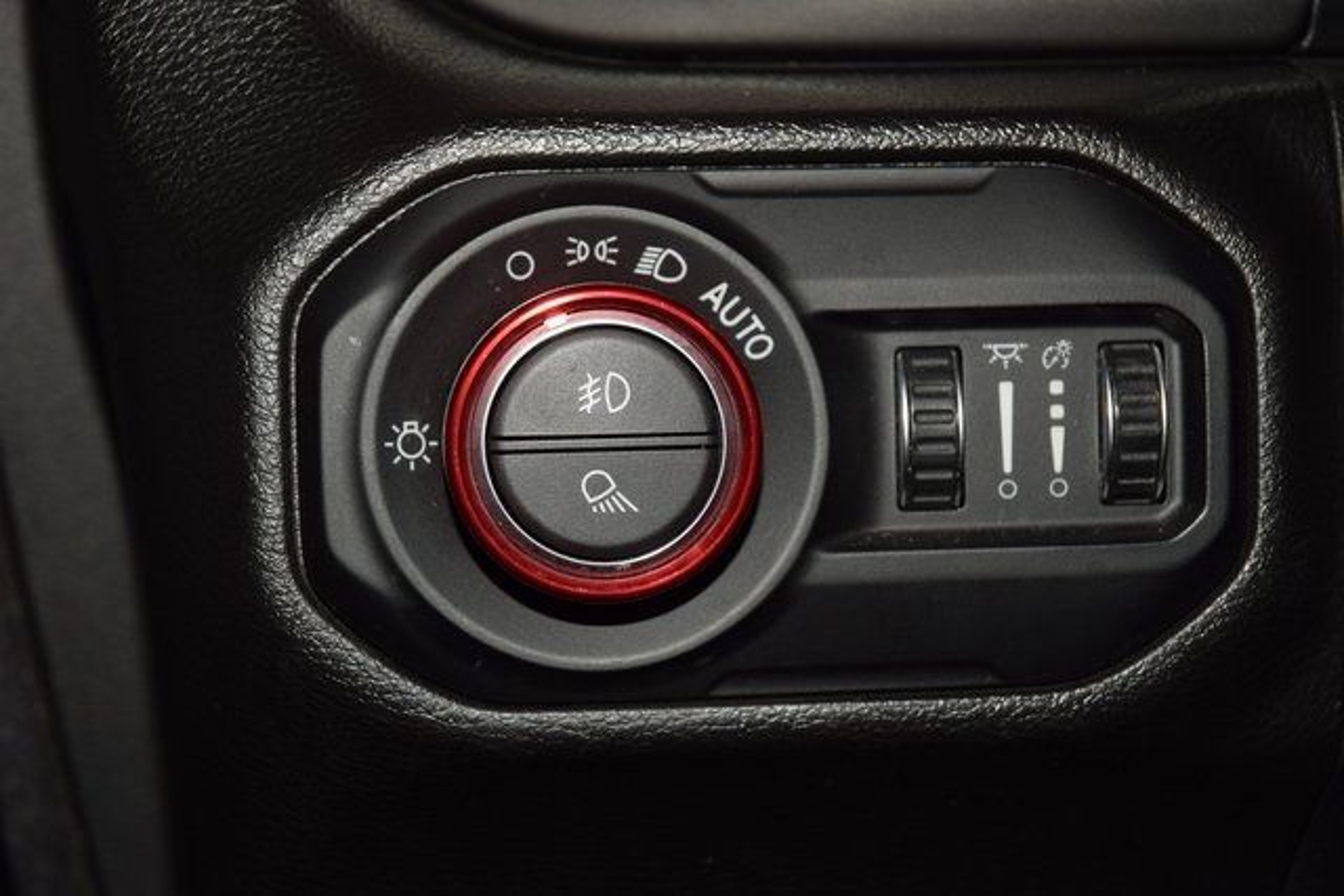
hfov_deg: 22.6
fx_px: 3361
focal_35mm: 90
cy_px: 448
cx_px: 672
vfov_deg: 15.2
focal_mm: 60
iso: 100
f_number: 8
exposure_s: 1/125
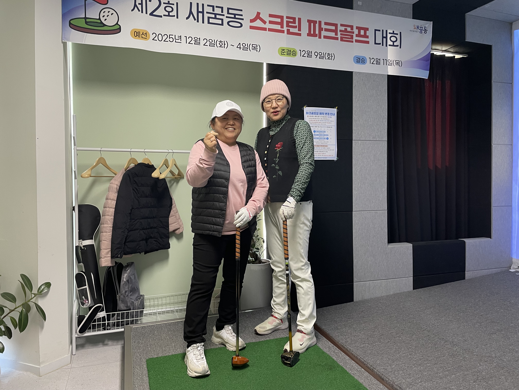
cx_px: 260
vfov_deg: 53.1
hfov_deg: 67.3
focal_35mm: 26
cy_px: 195
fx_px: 390
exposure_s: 1/60
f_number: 1.6
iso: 200
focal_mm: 4.2
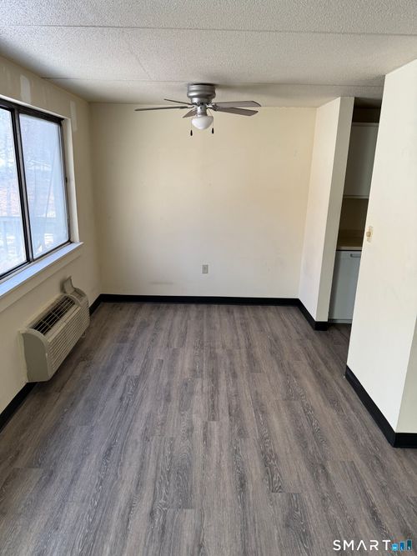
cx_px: 208
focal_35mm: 24
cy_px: 278
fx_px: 386
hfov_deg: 56.8
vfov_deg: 71.6
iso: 125
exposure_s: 1/121
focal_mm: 6.76
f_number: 1.78
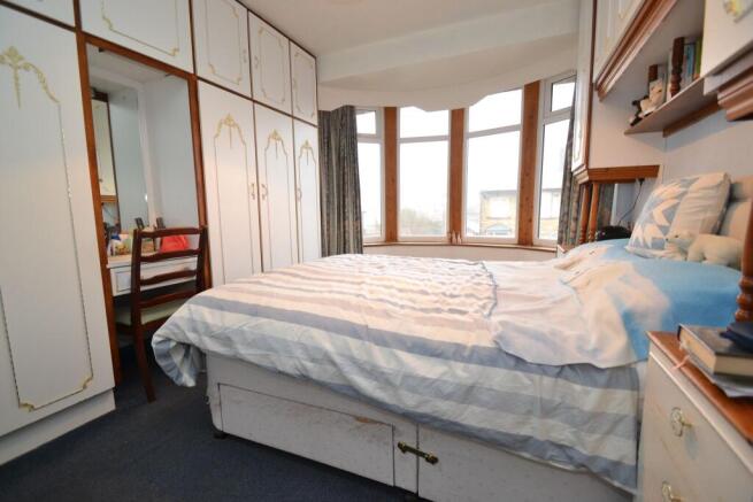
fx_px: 314
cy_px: 251
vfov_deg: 77.4
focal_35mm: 15
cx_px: 376
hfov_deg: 100.4
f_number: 3.5
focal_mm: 10
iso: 1000
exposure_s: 1/60
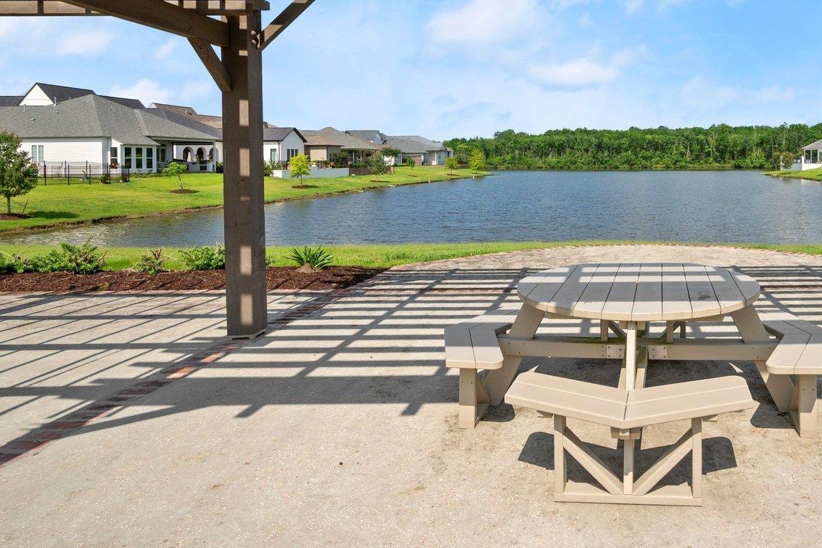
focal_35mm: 25
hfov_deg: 66.4
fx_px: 571
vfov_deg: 49.9
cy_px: 161
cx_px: 631
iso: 320
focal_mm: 14
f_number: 10
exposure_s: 1/1000
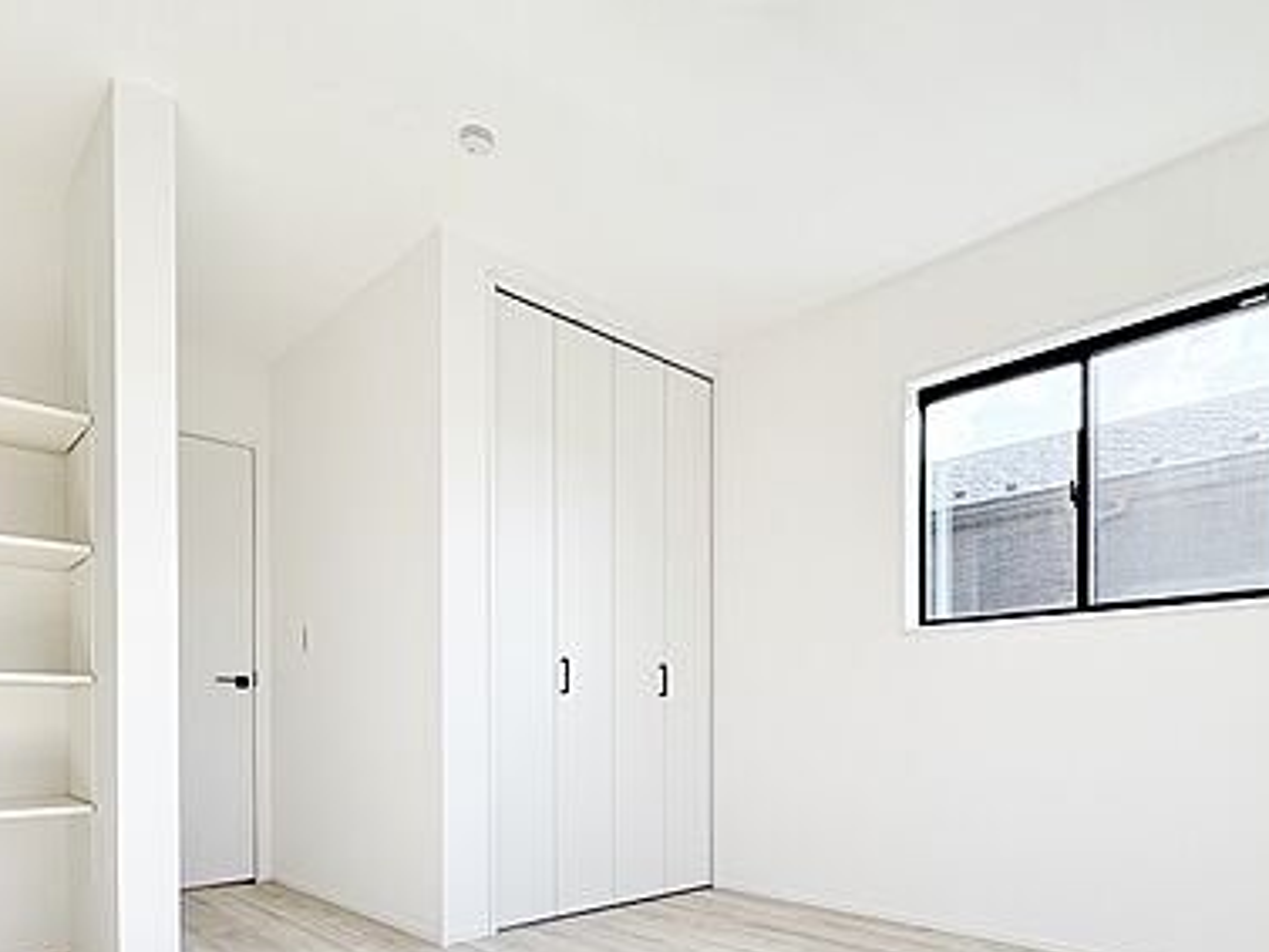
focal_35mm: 23
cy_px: 725
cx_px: 683
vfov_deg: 55.8
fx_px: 843
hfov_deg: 73.8
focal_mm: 2.22
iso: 64
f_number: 2.2
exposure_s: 1/289
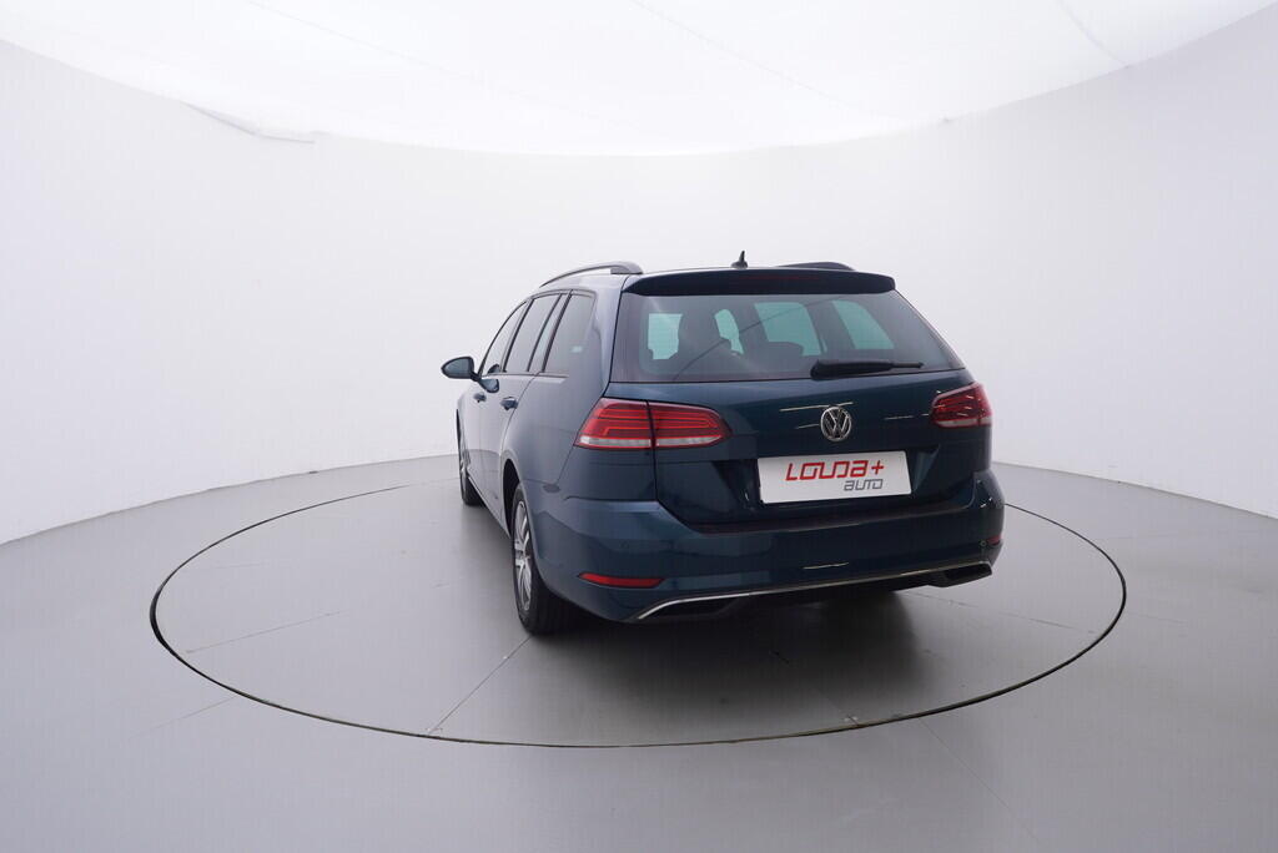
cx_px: 639
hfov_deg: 77.3
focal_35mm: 22
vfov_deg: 56.2
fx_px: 799
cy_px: 426
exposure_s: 1/80
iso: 200
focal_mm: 15
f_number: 5
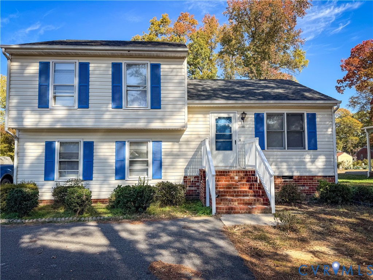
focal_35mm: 24
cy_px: 140
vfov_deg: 56.8
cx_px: 186
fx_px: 259
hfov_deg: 71.6
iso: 80
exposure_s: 1/2100
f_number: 1.8
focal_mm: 6.76
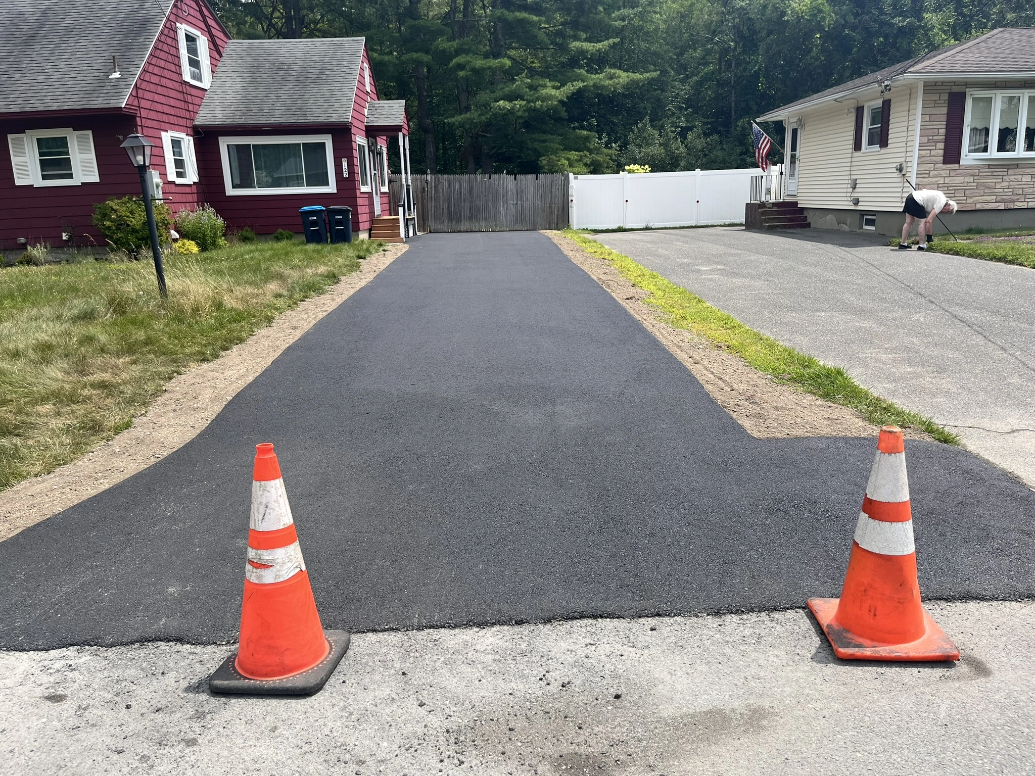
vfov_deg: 53.1
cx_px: 518
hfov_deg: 67.3
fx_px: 777
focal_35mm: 26
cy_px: 388
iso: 50
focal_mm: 5.1
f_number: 1.6
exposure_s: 1/3413
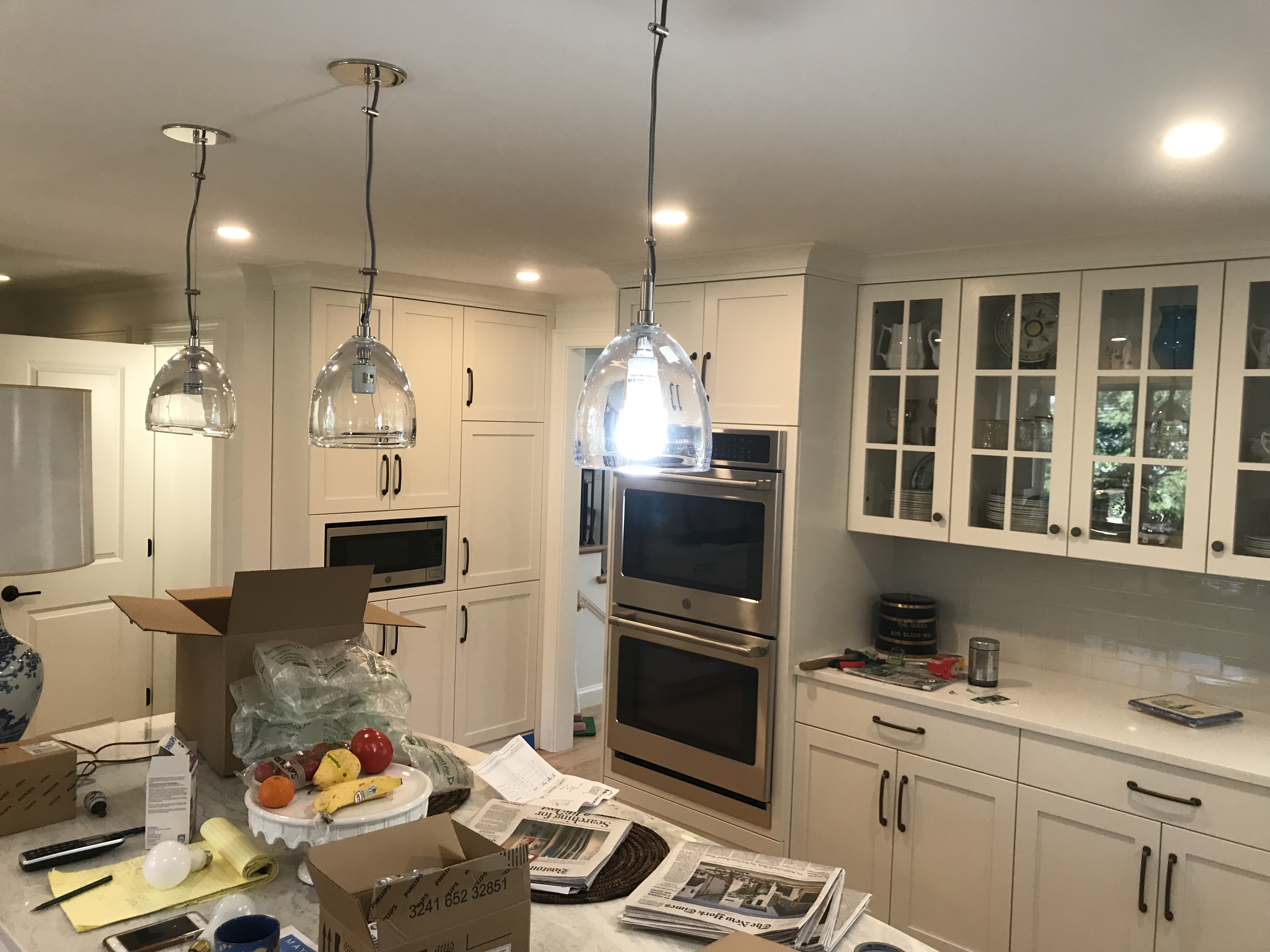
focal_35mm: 28
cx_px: 635
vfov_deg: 49.7
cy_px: 476
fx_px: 1027
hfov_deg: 63.4
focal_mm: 3.99
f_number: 1.8
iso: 25
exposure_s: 1/40
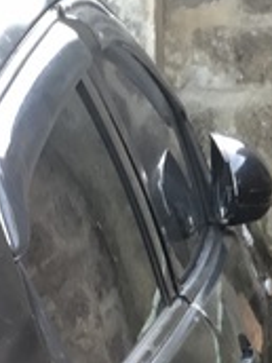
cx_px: 137
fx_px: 1896
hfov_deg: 8.2
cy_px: 542
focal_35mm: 181
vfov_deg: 10.5
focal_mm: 6
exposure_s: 1/30
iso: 125
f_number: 2.4
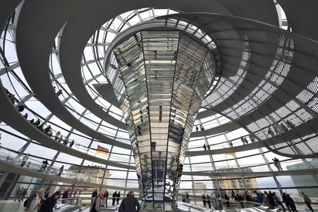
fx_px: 124
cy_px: 106
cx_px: 159
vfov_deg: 81.2
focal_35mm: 14
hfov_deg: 104.3
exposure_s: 1/400
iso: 400
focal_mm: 14
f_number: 11
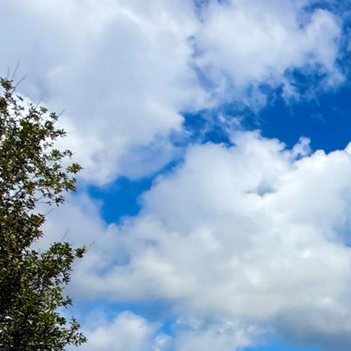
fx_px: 597
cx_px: 542
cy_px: 399
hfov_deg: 24.5
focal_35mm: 52
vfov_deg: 29.2
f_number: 2.2
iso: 50
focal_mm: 2.22
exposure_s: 1/3663
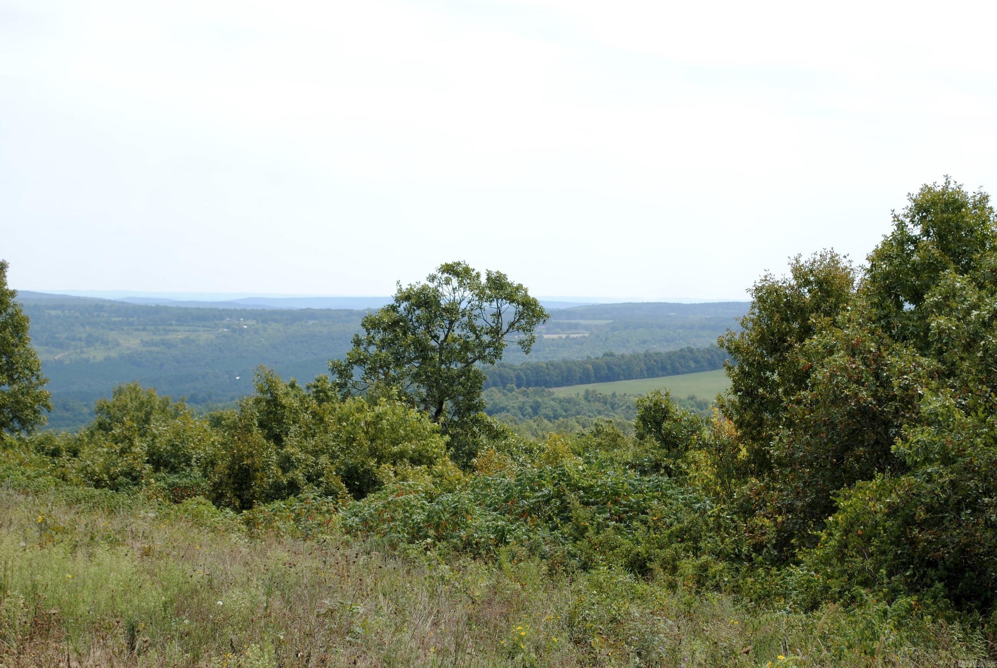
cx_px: 498
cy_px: 334
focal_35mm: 68
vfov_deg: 20.2
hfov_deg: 29.8
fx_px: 1872
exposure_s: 1/200
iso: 100
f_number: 7.1
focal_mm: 45
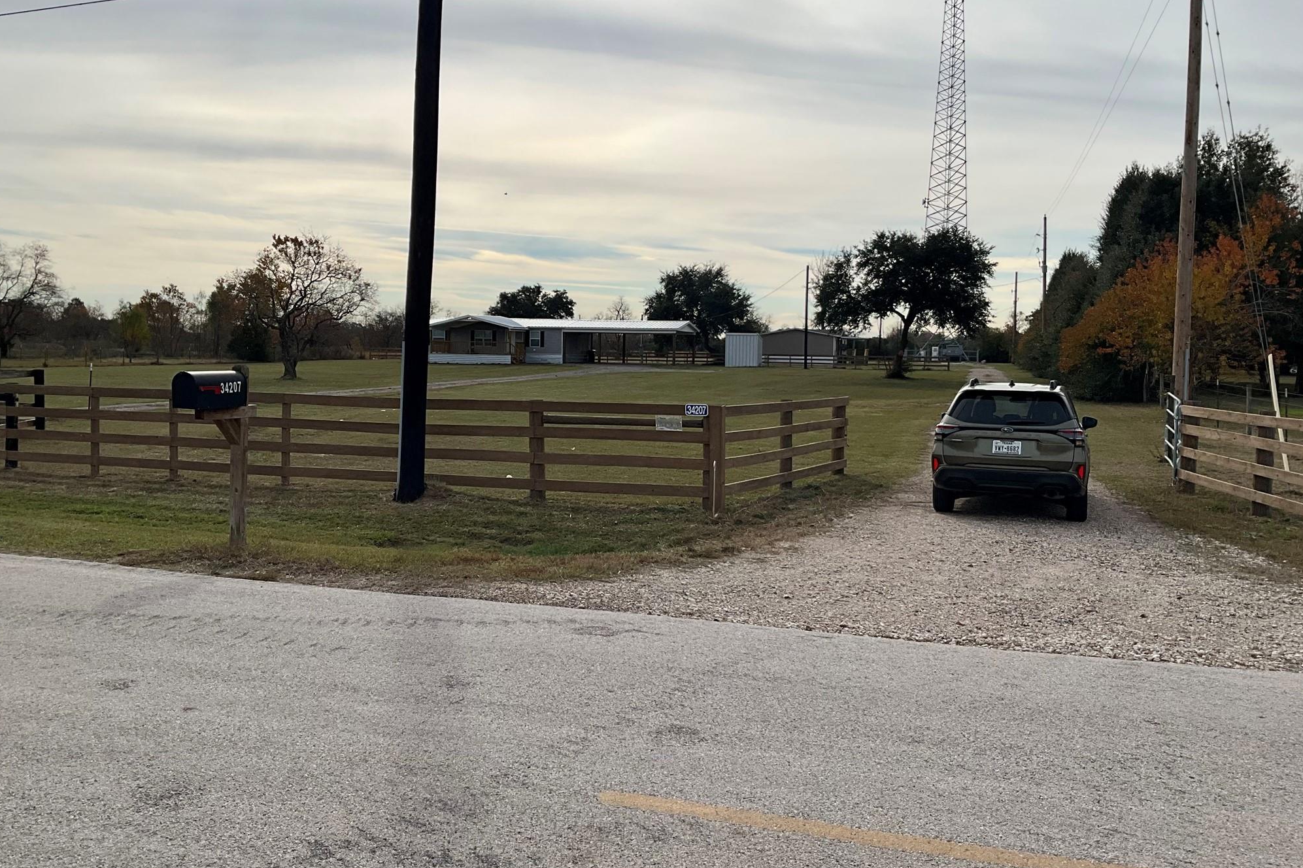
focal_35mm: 31
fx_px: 1122
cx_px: 641
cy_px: 407
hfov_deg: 60.3
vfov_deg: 42.3
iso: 25
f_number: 1.8
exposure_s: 1/4065
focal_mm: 3
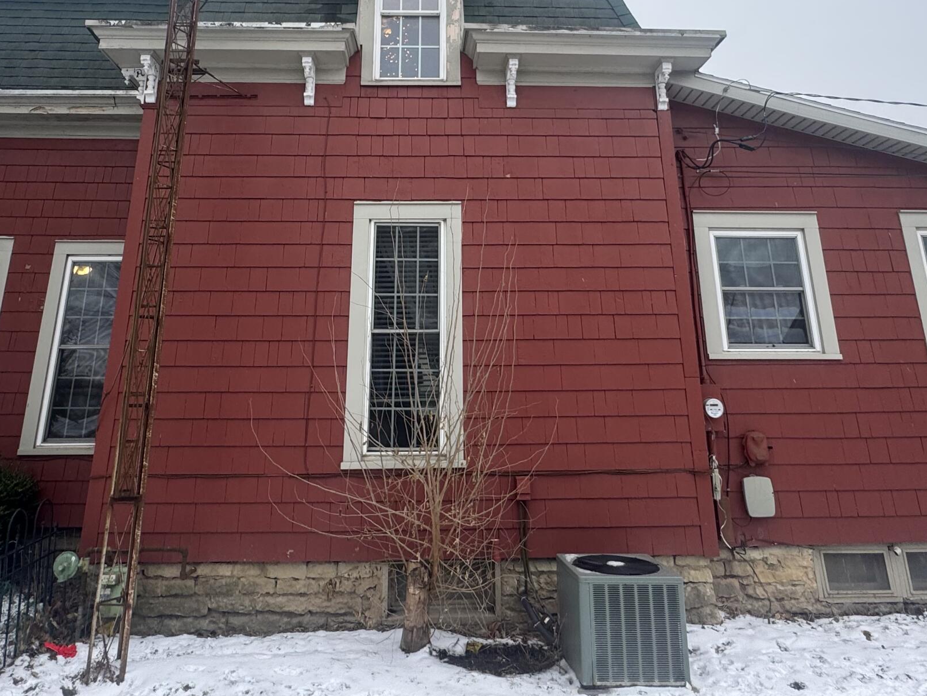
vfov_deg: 50.6
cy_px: 165
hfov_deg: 67.3
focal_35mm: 26
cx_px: 444
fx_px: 696
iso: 40
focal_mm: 2.22
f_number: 2.2
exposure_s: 1/119
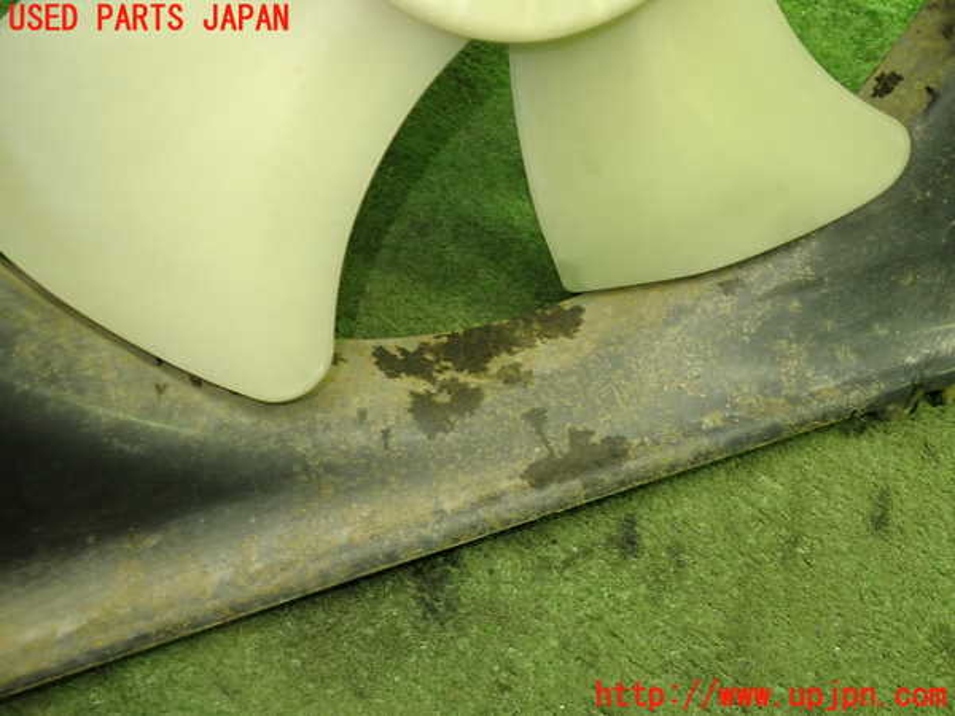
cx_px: 478
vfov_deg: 44.2
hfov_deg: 56.8
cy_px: 358
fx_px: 883
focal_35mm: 32
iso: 250
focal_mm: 5.79
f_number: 2.4
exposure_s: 1/30
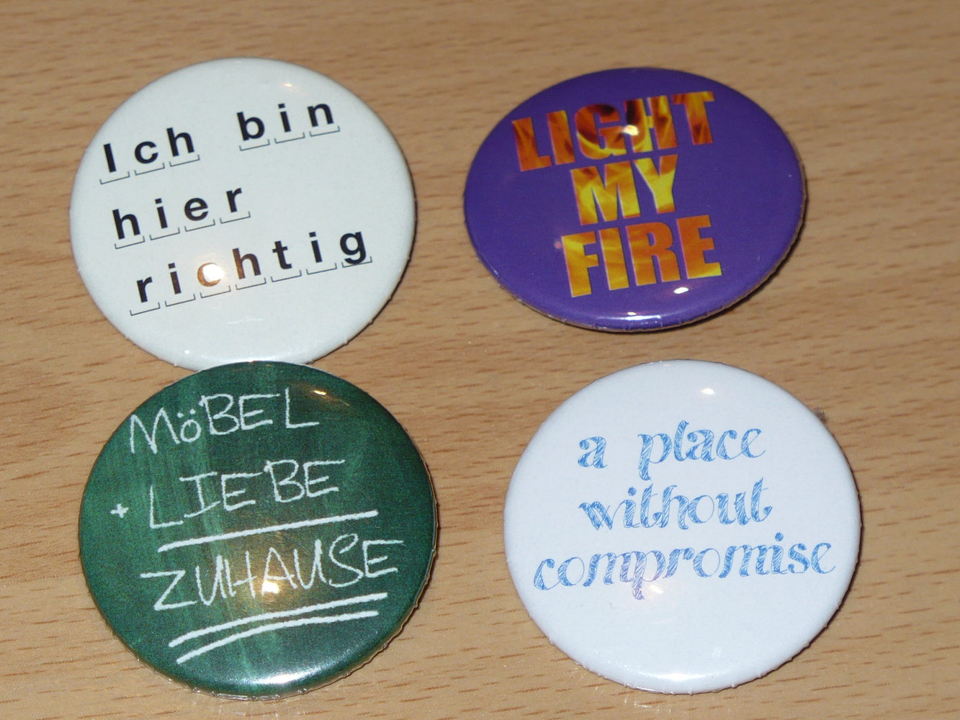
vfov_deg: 7.9
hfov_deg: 10.5
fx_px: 5214
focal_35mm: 188
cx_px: 480
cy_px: 360
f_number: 4
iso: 100
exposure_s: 1/30
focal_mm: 26
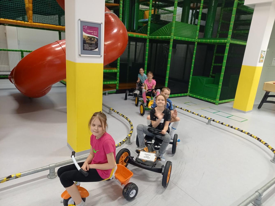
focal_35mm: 25
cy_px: 103
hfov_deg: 69.4
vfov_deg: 54.9
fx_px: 199
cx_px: 138
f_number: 1.8
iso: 320
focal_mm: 4.65
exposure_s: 1/33.3
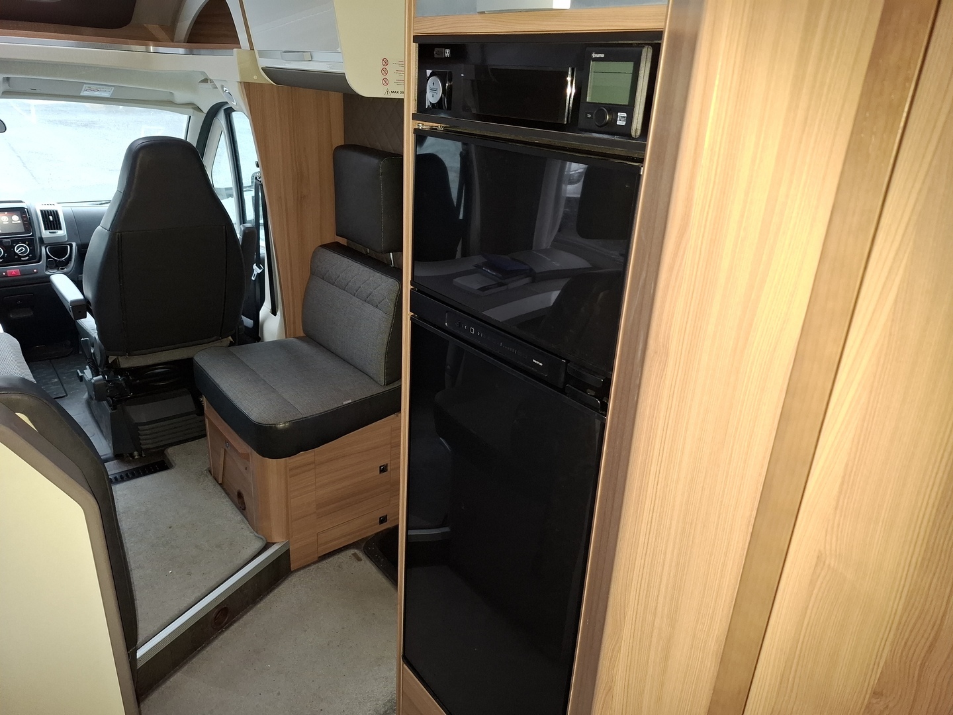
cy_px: 358
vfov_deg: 58.9
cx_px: 476
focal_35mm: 23
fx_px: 633
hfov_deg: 73.9
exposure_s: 1/33
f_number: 1.8
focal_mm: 5.54
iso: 400
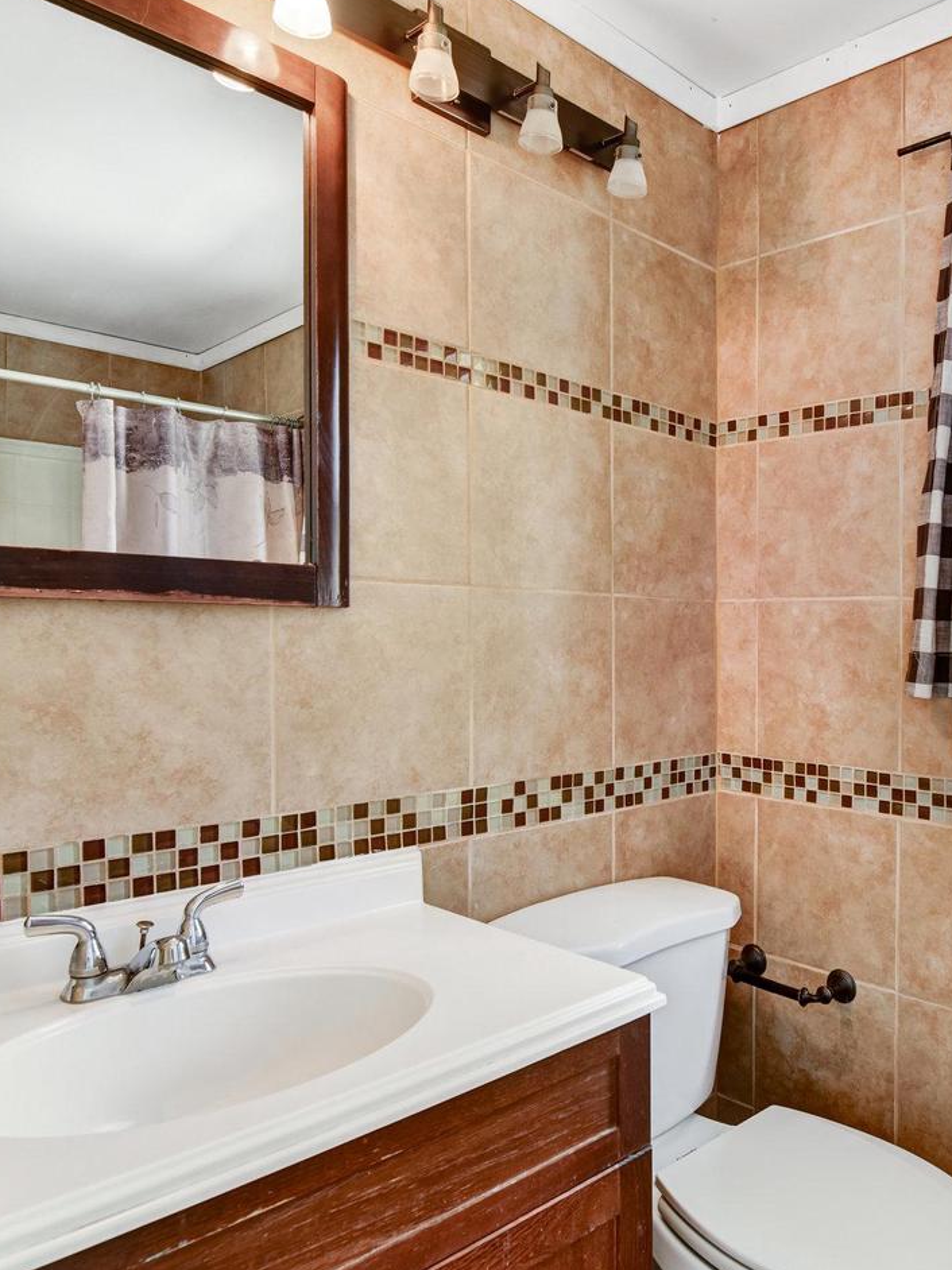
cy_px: 628
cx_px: 678
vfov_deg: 69.4
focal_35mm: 25
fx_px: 917
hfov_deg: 53.1
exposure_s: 1/25
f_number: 8
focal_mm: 17
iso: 400
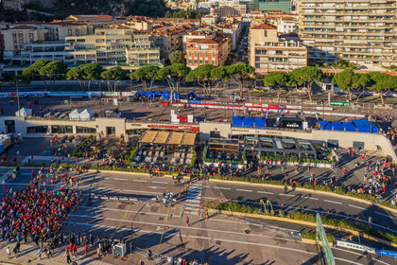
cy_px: 132
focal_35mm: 22
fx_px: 243
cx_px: 198
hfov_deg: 78.6
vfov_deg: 57.2
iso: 100
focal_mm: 8.4
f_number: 2.8
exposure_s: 1/1250
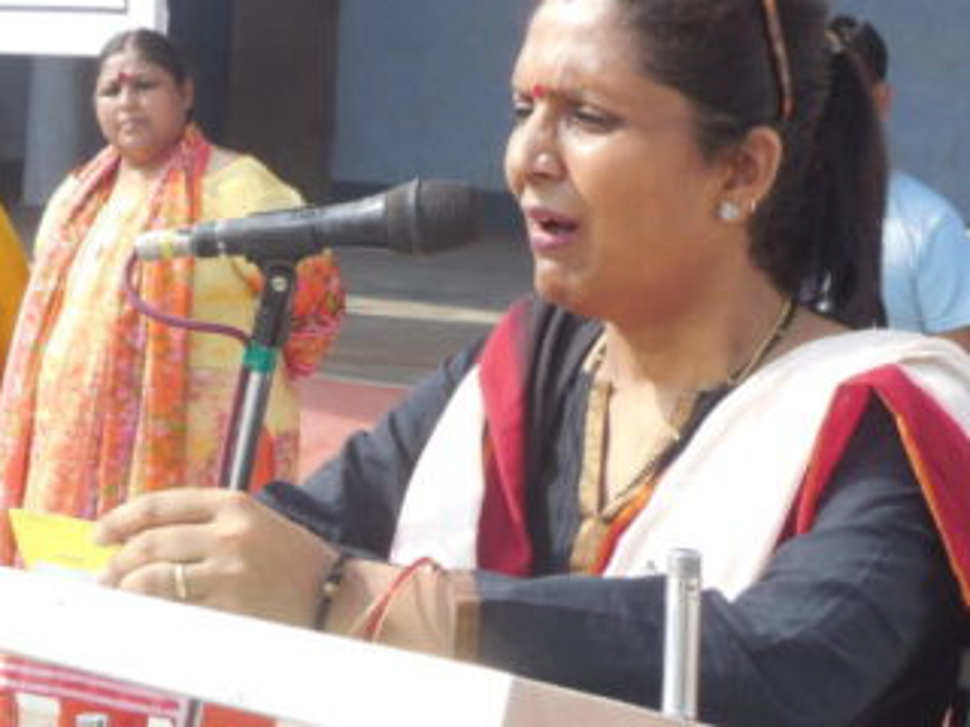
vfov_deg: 14.0
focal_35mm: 106
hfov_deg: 18.4
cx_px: 242
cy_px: 291
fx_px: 2970
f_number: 4
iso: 125
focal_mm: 9.4
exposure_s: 1/400
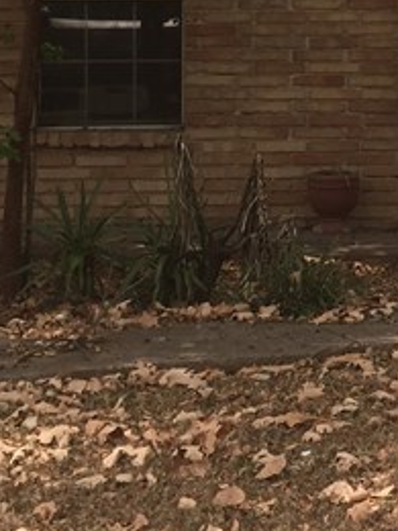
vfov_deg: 16.8
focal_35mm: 114
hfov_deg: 12.4
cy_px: -37
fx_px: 1748
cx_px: 584
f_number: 2.2
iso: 32
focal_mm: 4.15
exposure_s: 1/380
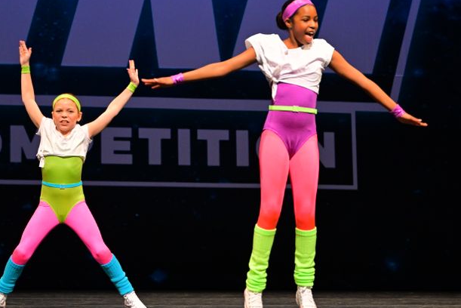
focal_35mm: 119
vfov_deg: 11.5
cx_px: 321
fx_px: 1525
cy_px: 109
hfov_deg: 17.1
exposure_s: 1/800
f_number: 3.5
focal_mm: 71
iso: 3200
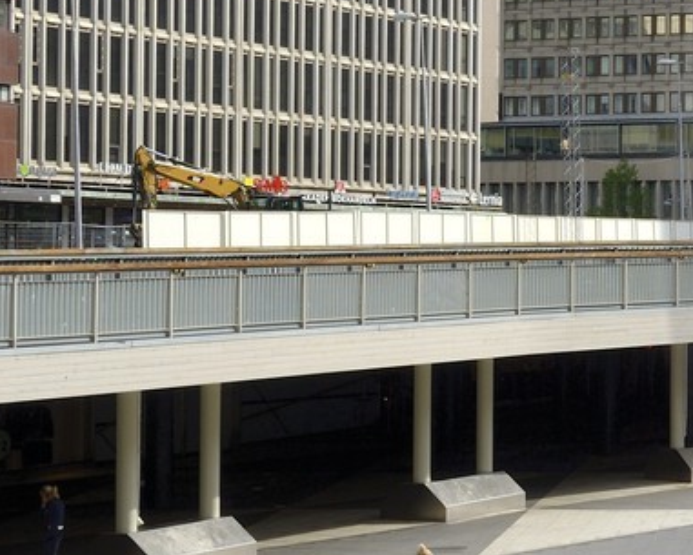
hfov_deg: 13.4
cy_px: 242
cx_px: 1406
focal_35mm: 122
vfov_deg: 12.6
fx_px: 2503
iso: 200
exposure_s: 1/320
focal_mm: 31
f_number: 11
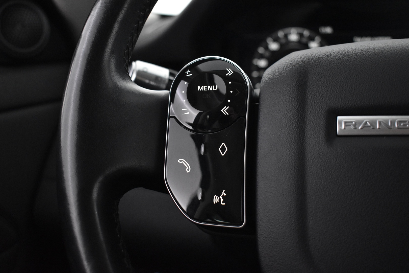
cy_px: 136
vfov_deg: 29.9
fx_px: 511
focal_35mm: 45
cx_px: 204
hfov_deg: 43.6
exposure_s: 1/40
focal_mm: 30
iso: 3200
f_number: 4.2
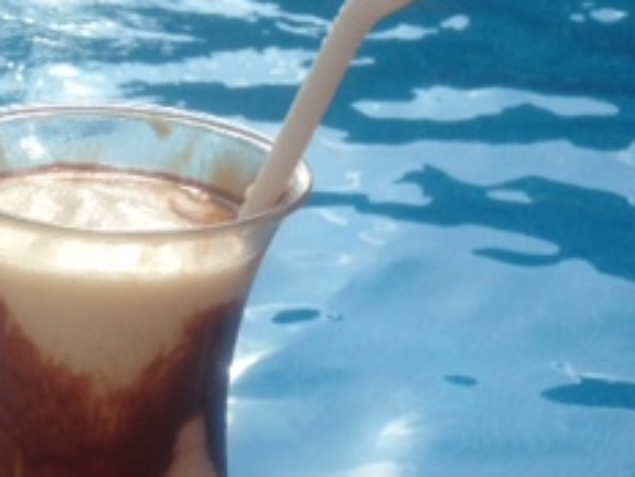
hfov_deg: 20.9
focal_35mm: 91
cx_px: 16
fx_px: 1669
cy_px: 554
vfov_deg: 15.7
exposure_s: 1/1466
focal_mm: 4.12
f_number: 2.4
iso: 50
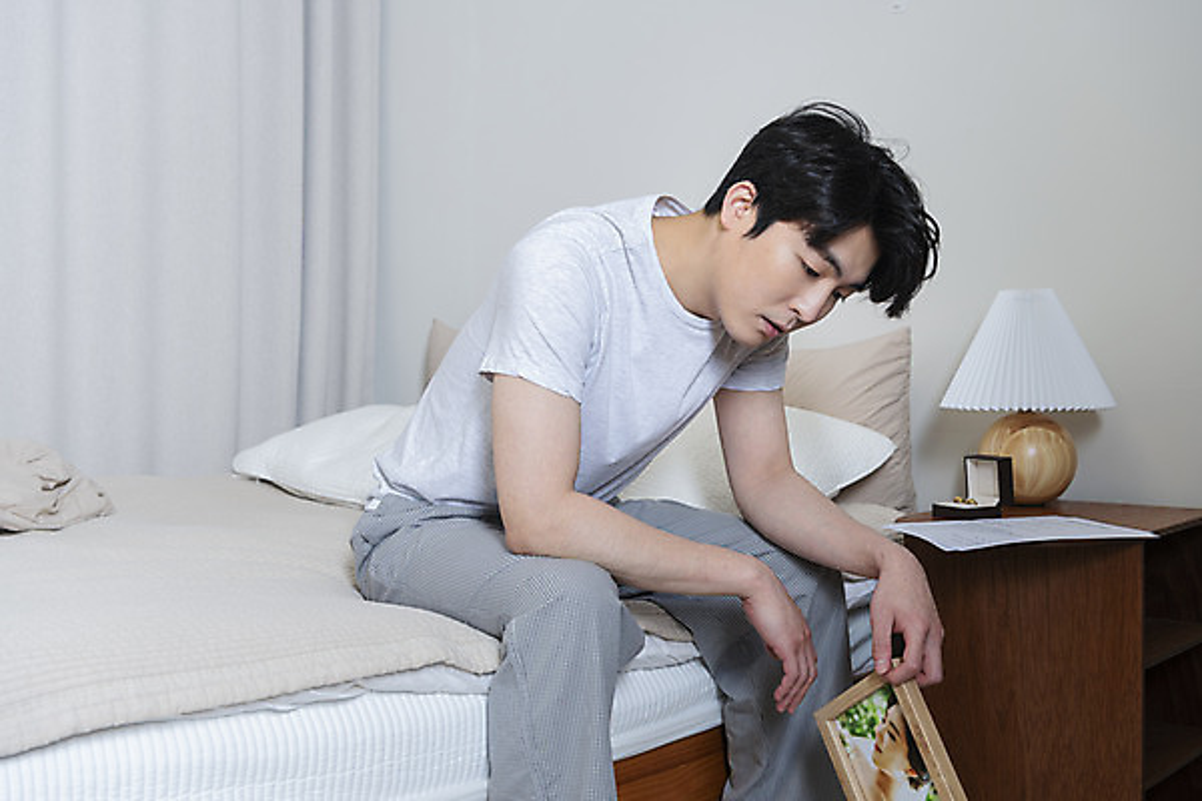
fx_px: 1335
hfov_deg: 48.5
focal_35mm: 40
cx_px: 601
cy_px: 400
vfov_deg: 33.4
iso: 250
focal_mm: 40
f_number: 5
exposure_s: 1/125
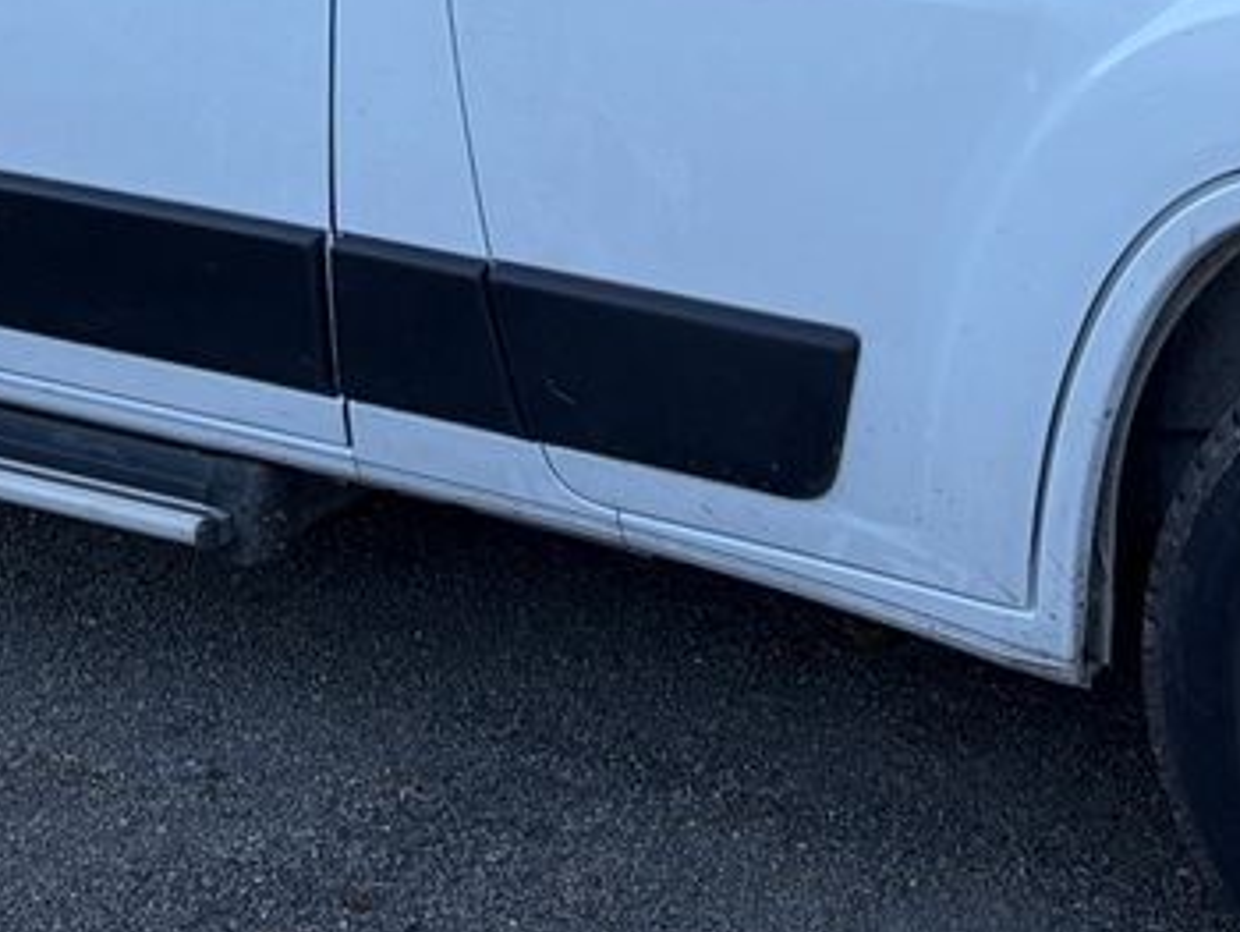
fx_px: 3405
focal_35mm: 95
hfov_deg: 20.6
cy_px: -276
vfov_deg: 14.9
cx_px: 599
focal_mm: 5.96
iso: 50
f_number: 1.6
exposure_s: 1/419
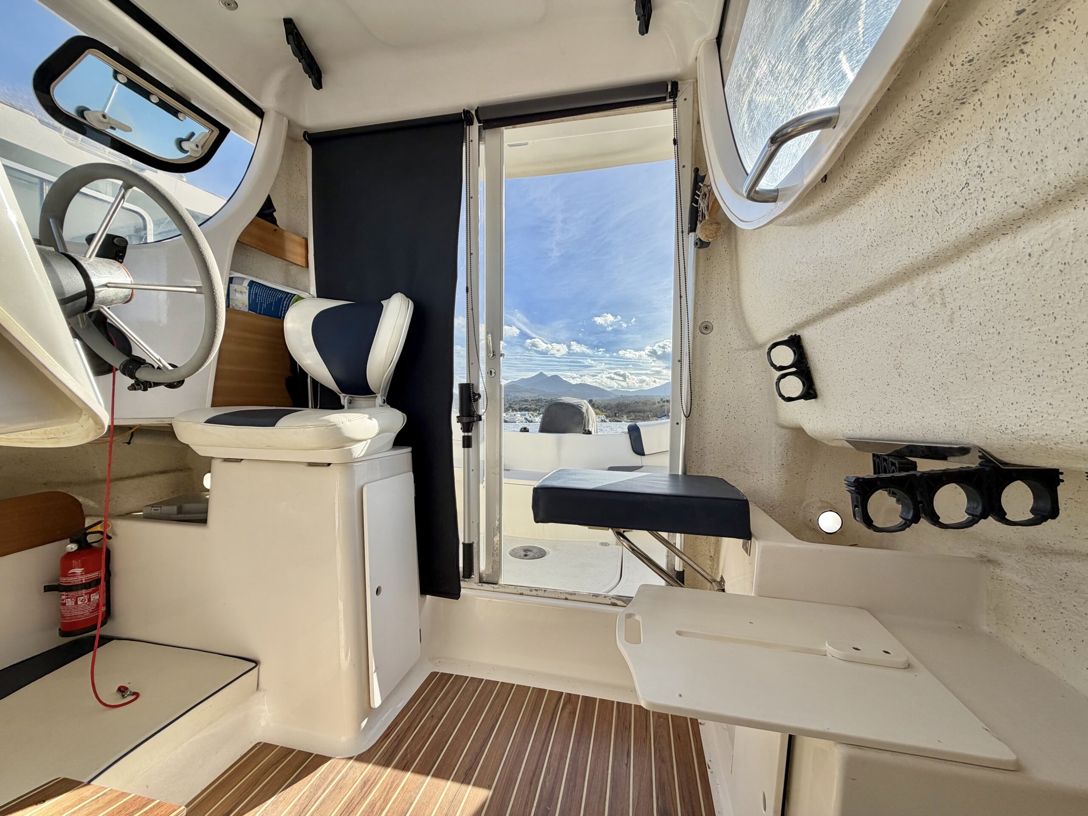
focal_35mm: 14
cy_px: 408
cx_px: 544
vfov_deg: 85.7
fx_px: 440
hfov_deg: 102.1
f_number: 2.2
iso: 32
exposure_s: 1/770
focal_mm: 2.22
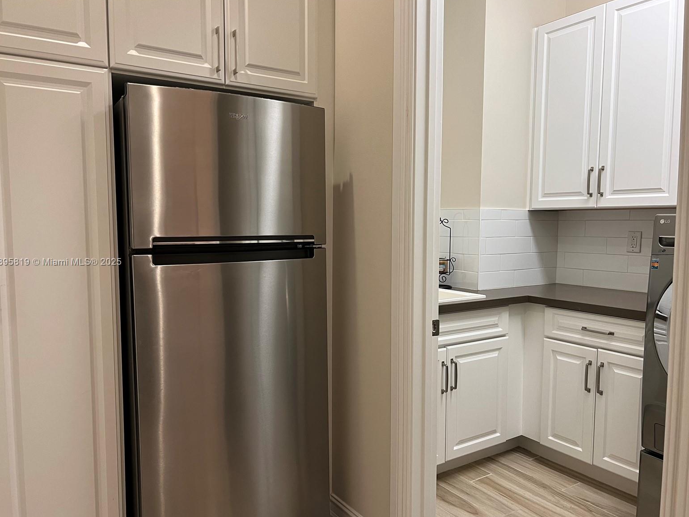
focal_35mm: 27
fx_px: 537
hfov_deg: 65.3
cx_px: 336
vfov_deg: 51.4
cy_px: 263
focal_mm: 5.7
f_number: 1.5
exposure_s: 1/60
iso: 125
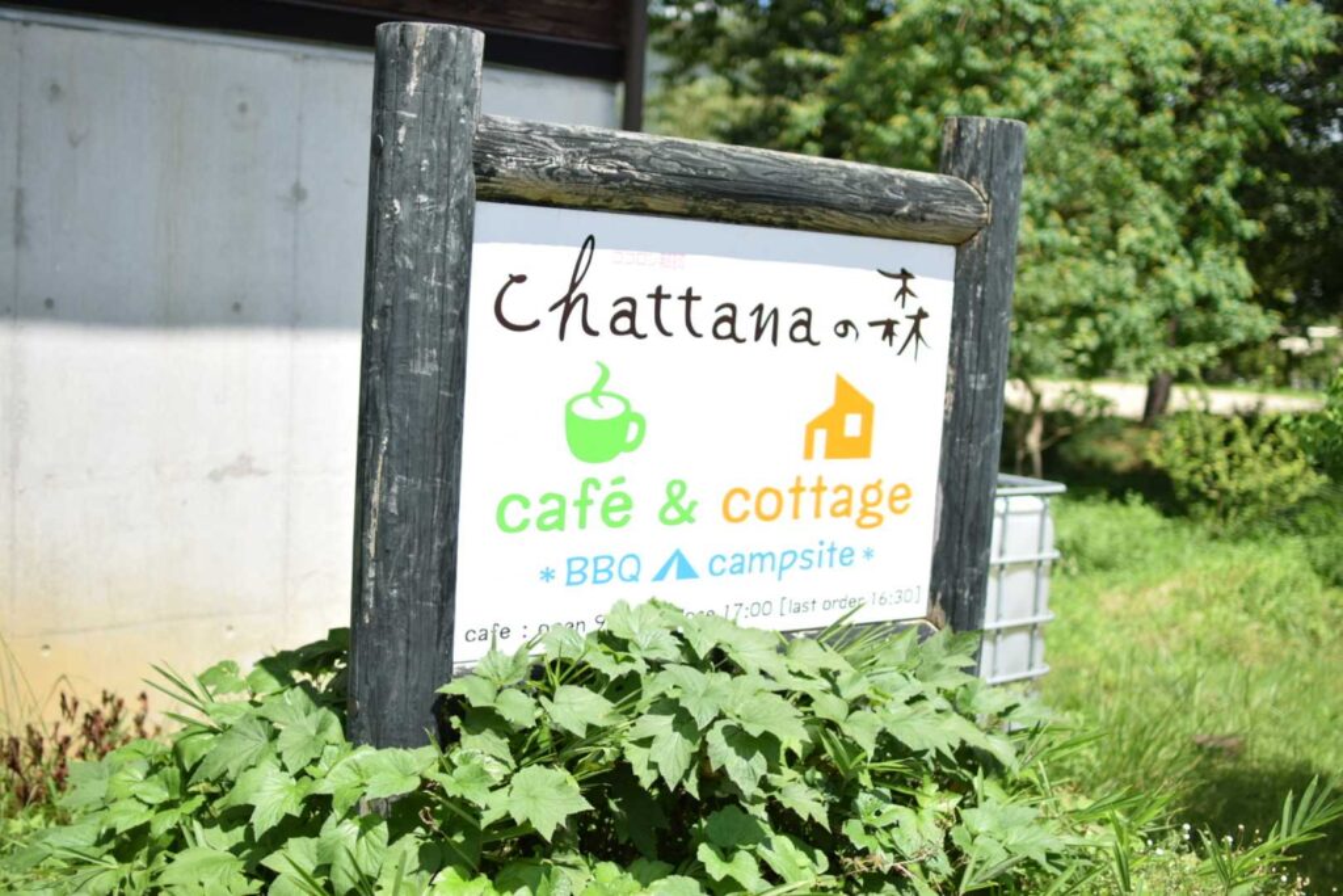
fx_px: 1679
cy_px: 448
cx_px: 672
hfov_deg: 43.6
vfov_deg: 29.9
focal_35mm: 45
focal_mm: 30
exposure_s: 1/4000
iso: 125
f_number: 1.8
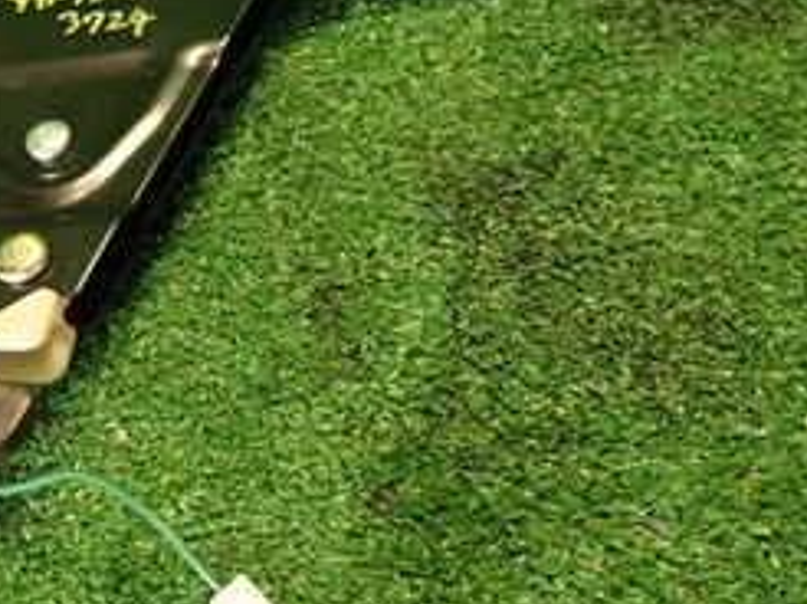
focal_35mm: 61
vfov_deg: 24.0
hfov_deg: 30.6
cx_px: 118
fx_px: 1421
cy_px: 312
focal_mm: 4.5
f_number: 2
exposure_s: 1/30
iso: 200
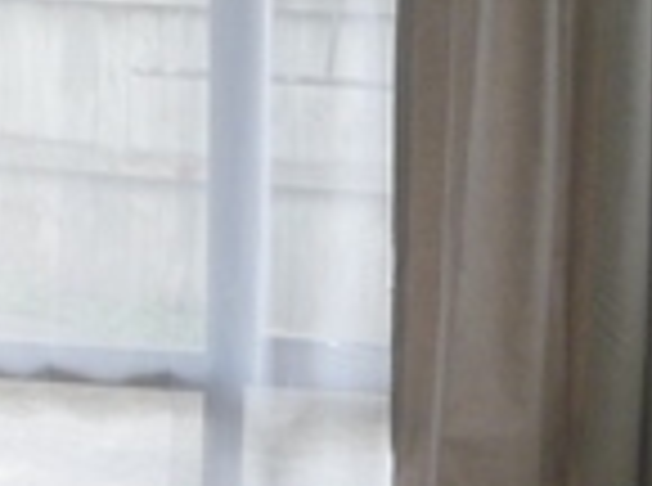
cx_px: -324
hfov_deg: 14.8
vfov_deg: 11.9
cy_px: 266
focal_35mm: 124
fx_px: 2330
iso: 100
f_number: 2.8
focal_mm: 4.6
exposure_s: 1/125
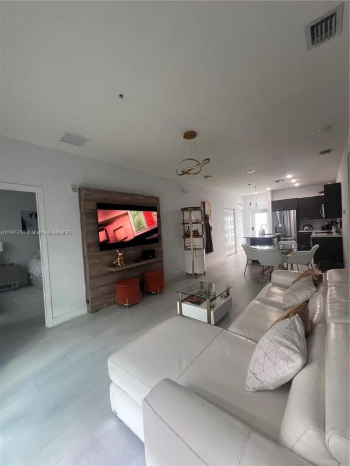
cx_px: 175
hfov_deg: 89.9
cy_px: 233
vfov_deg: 106.2
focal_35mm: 13
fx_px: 175
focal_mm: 1.57
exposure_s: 1/120
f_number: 1.8
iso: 200
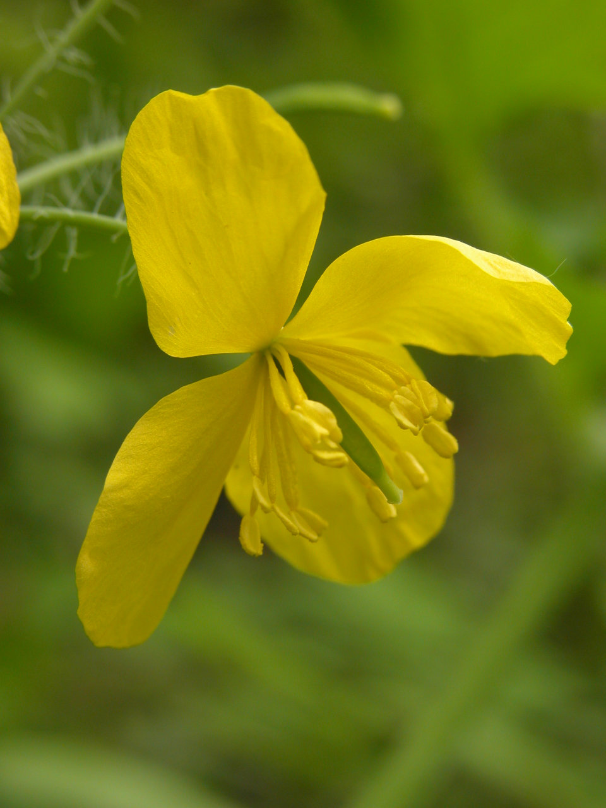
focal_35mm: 125
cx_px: 303
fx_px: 2918
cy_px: 404
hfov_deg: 11.9
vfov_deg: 15.8
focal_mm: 31.9
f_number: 6.7
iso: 100
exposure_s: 1/44
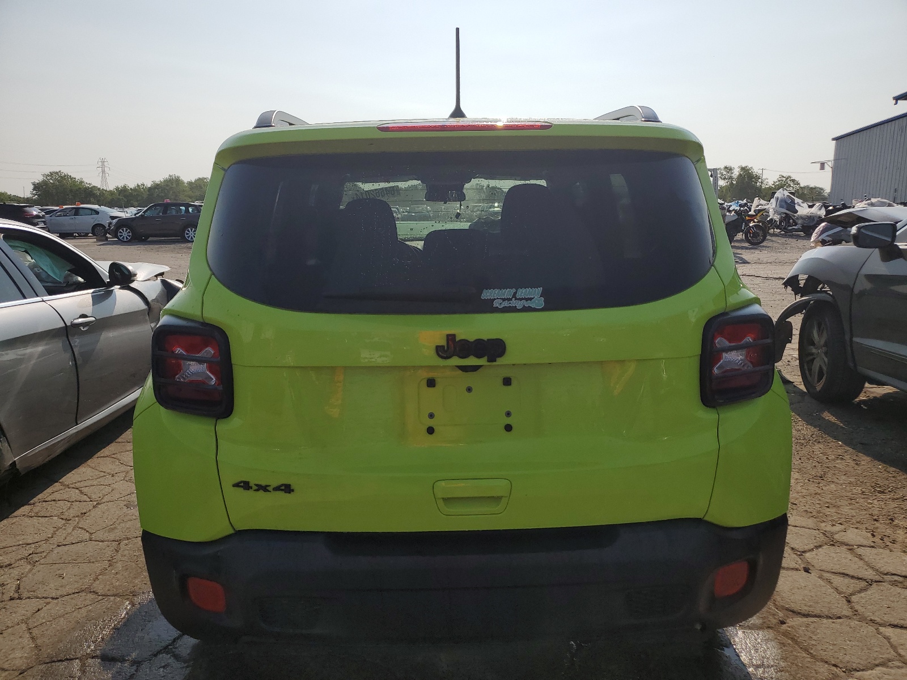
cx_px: 454
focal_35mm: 26
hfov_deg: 67.3
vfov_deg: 53.1
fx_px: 681
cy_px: 340
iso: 50
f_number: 1.5
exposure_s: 1/10000
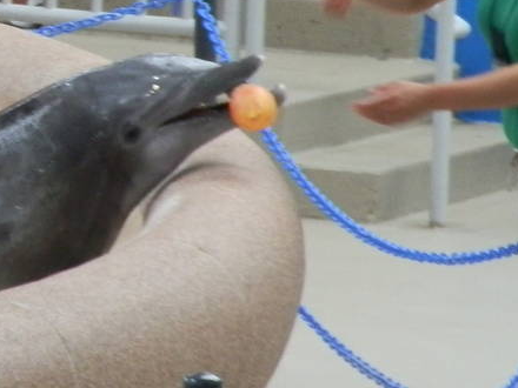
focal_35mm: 618
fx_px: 9248
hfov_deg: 3.2
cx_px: -288
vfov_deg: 2.4
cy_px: 2
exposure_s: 1/60
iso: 200
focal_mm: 30.48
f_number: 4.6
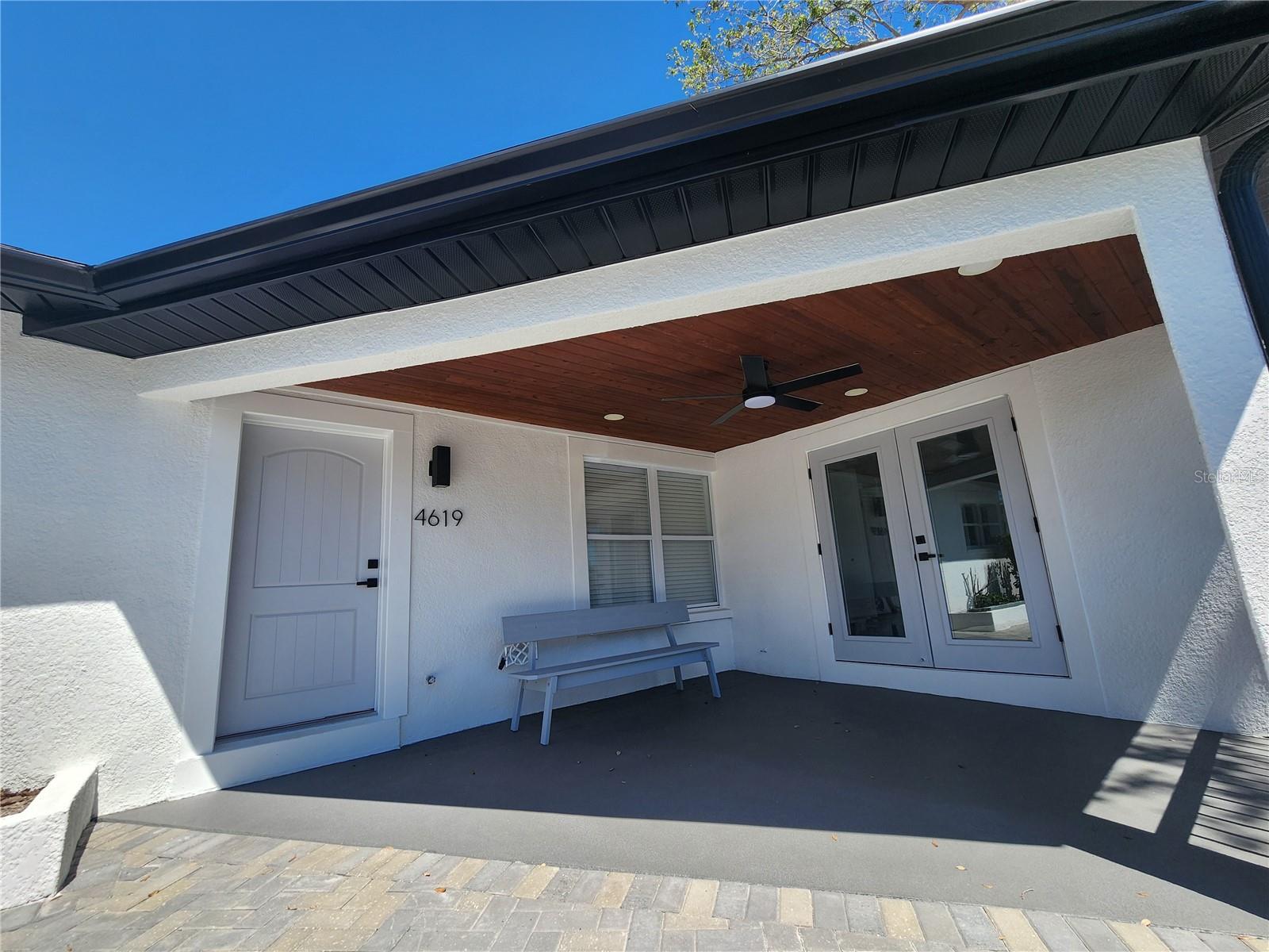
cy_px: 476
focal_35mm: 13
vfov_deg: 89.9
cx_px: 634
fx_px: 477
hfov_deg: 106.2
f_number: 2.2
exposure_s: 1/1307
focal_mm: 2.2
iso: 50
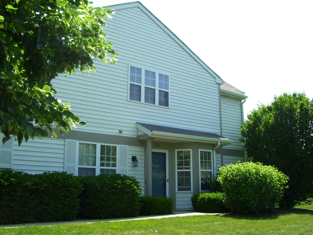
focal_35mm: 37
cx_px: 156
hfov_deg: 50.1
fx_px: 335
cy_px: 118
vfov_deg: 38.7
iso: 80
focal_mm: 6
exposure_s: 1/250
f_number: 4.8
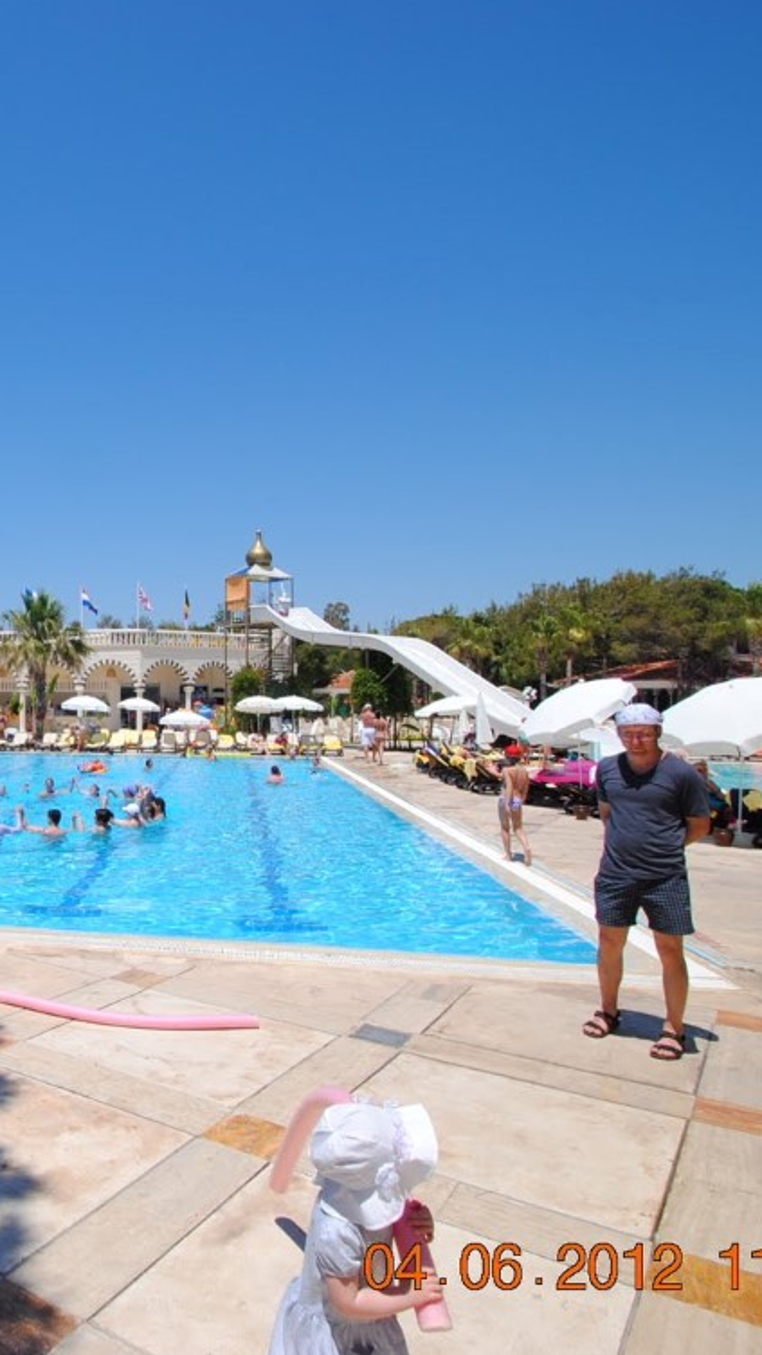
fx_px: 862
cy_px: 679
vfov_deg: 76.3
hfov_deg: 42.6
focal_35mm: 24
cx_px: 39
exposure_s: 1/320
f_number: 9
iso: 100
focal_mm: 10
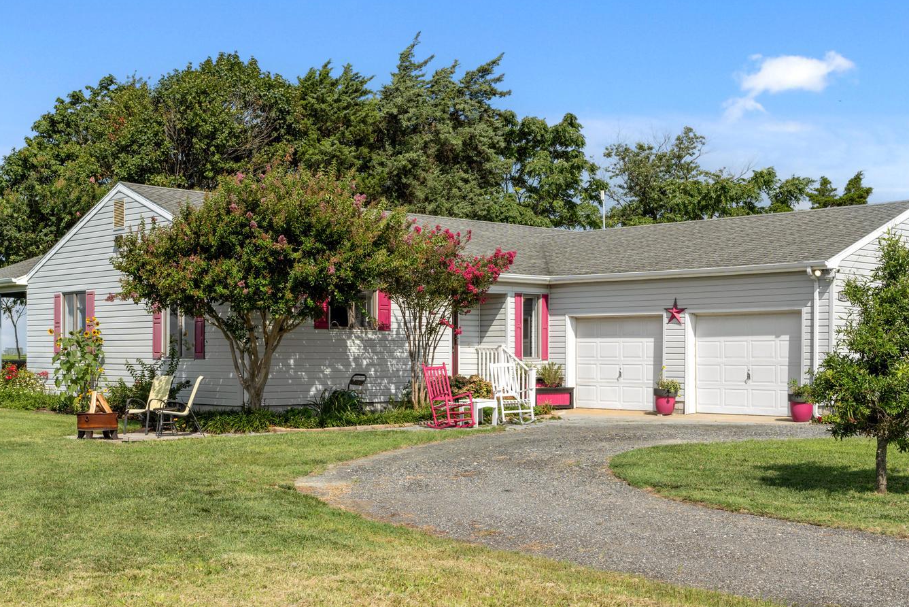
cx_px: 449
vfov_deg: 27.5
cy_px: 358
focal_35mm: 49
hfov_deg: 40.3
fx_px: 1237
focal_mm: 32
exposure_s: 1/400
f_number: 8
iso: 100
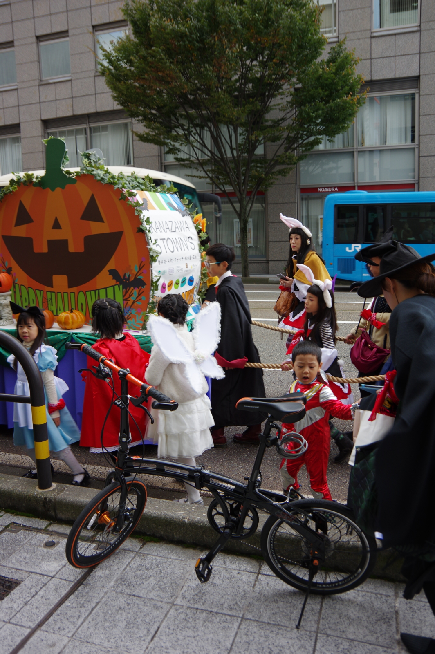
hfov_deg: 47.9
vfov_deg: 67.4
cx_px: 218
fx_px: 490
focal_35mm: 27
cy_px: 327
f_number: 5
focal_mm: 18
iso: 200
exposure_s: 1/60
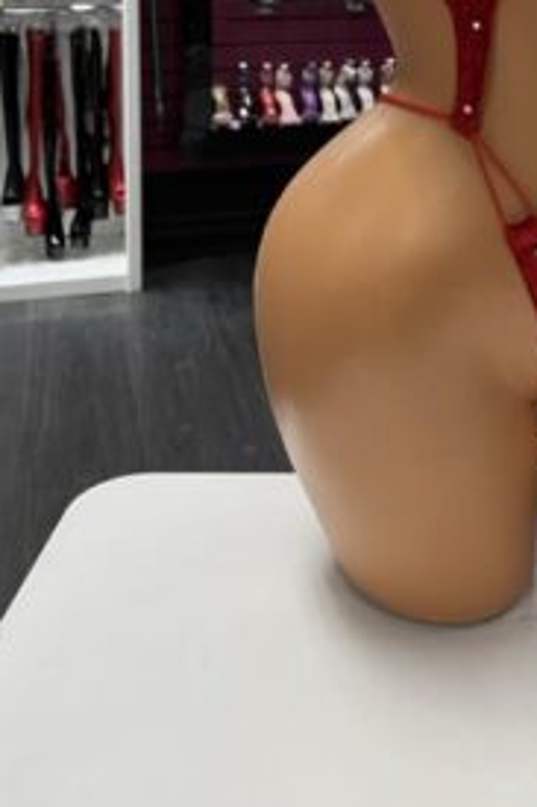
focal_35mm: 59
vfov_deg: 31.8
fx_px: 1322
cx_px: 581
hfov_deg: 21.8
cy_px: 35
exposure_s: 1/60
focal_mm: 5.1
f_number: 1.6
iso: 125
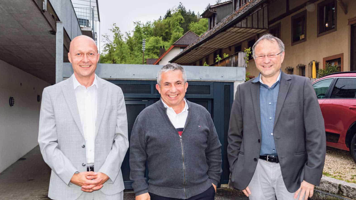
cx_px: 177
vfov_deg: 32.8
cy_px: 115
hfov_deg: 55.3
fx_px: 340
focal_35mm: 36
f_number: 3.8
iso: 400
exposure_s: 1/100
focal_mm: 23
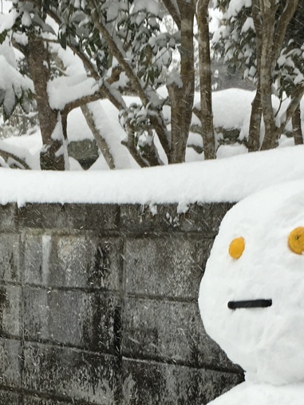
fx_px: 912
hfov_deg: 18.9
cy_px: 383
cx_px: 109
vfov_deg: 24.1
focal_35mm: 78
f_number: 2.2
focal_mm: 4.15
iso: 25
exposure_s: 1/120
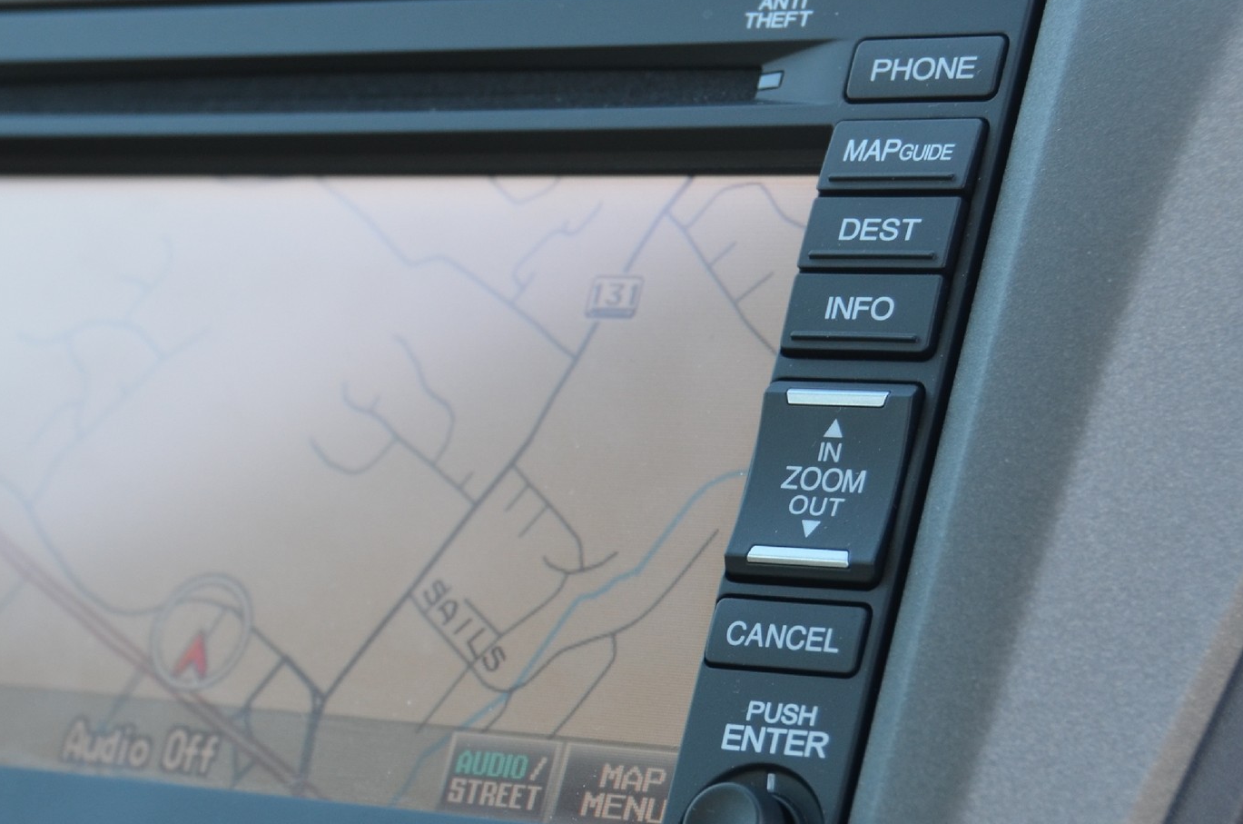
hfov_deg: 14.9
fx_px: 4721
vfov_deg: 10.0
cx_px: 258
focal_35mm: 137
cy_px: 428
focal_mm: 50
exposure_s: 1/125
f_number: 5.6
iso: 400
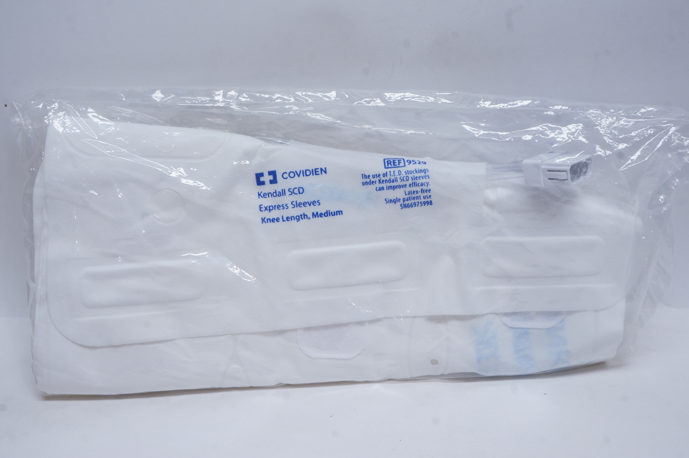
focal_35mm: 42
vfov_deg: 31.8
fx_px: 803
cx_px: 344
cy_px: 229
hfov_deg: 46.4
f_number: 14
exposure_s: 1/10
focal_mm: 28
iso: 400
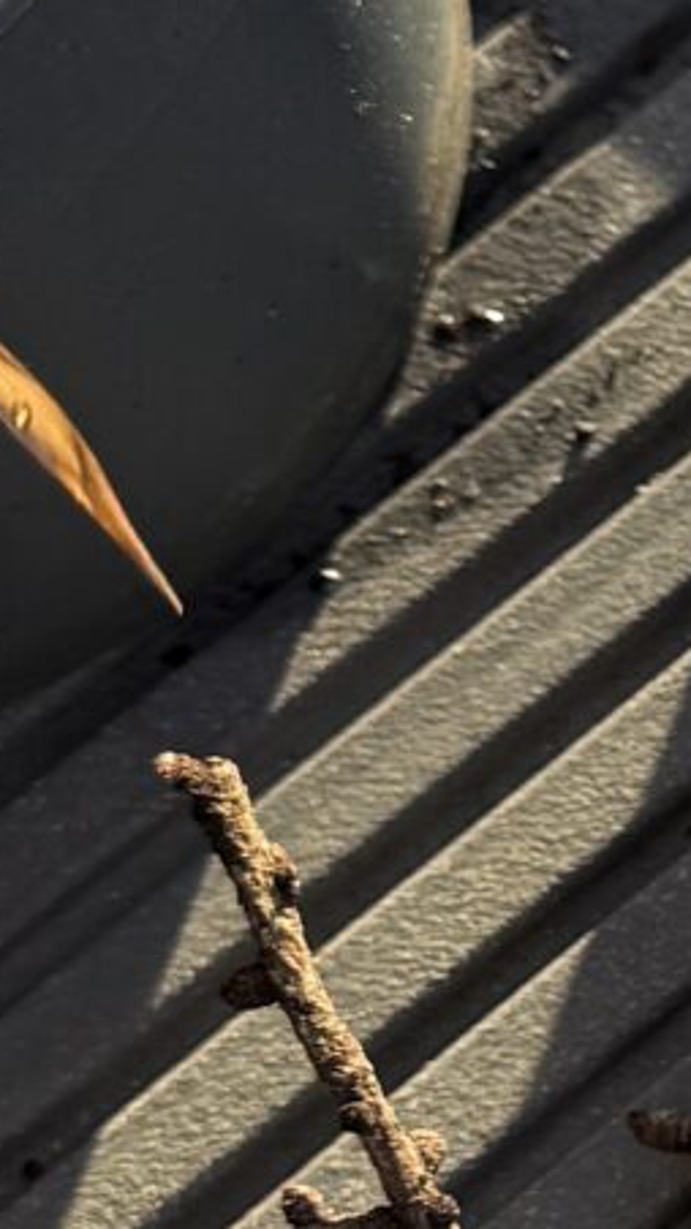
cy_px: 756
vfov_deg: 14.5
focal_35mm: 148
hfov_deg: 7.5
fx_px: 4824
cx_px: 1831
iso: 80
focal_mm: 6.76
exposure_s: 1/1156
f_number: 1.78
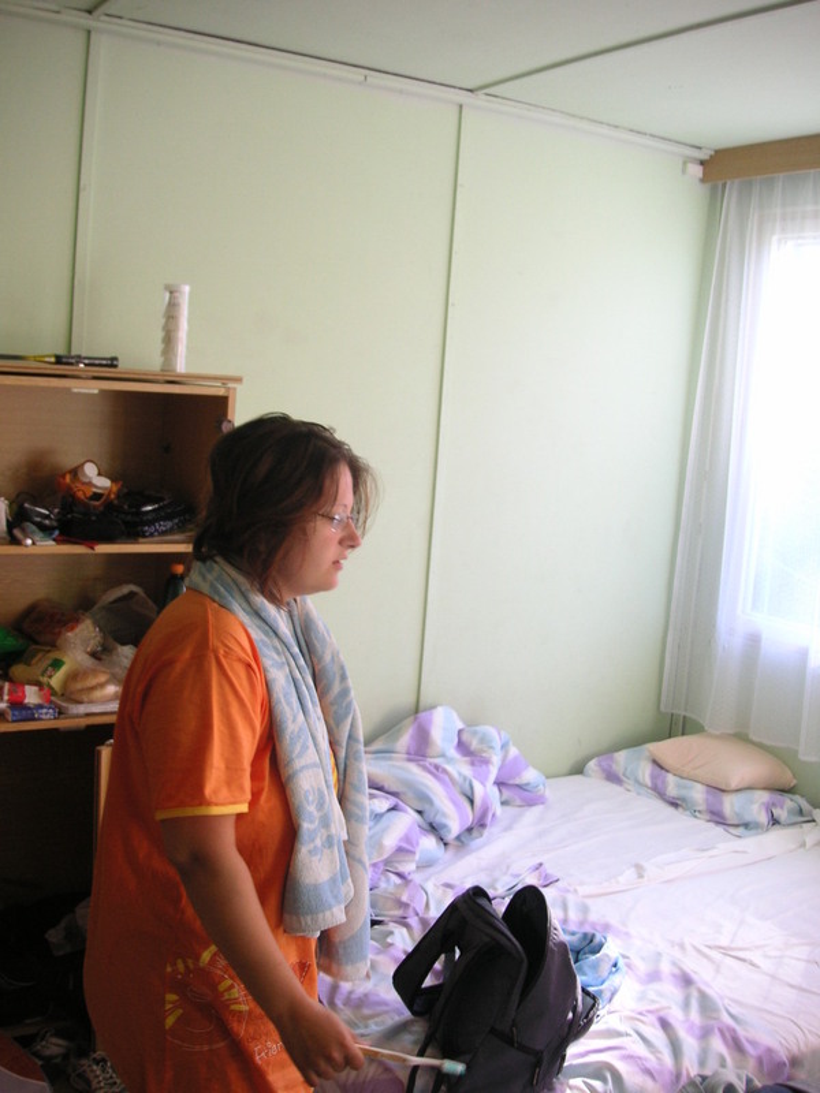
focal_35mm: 37
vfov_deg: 50.1
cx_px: 410
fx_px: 1169
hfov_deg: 38.7
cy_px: 546
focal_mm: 6.1
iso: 50
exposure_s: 1/45
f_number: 2.8
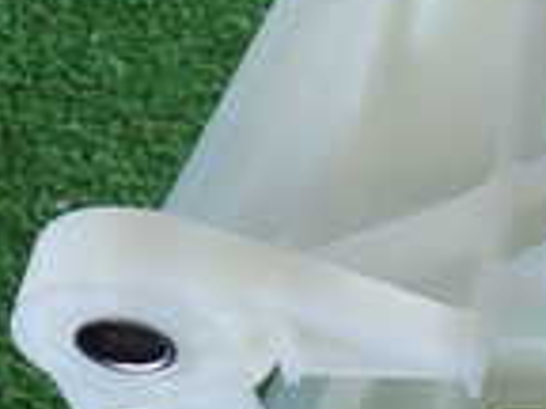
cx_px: 830
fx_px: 2098
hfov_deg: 13.9
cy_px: 38
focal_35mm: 133
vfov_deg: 11.1
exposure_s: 1/60
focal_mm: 5.79
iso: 200
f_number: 2.4
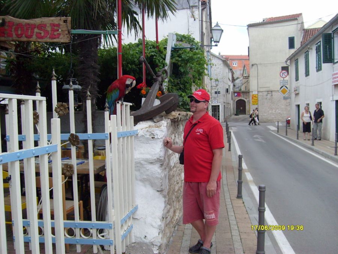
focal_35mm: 35
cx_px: 169
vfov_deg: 40.7
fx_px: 342
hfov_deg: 52.6
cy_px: 127
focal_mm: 5.8
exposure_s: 1/90
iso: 80
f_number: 2.8
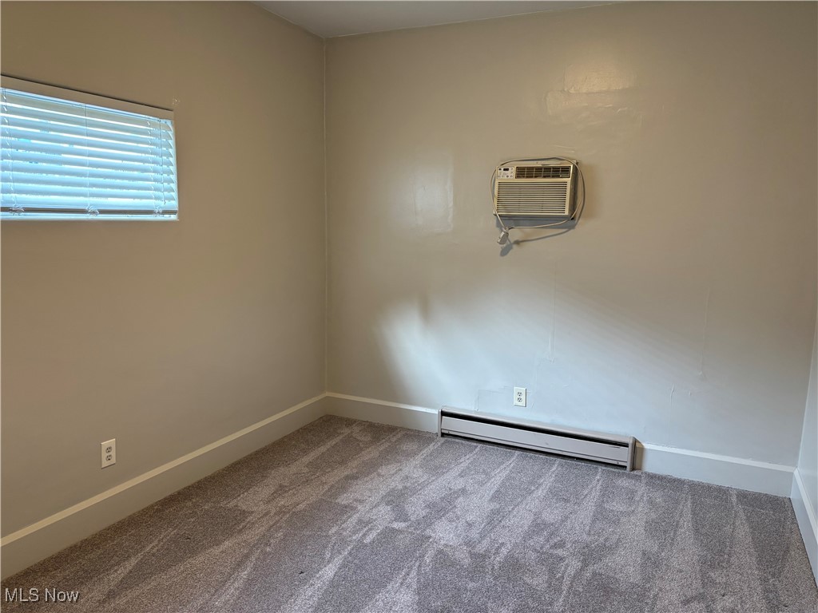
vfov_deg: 53.1
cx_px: 409
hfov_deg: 67.3
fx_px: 614
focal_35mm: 26
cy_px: 306
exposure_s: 1/60
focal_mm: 5.96
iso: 200
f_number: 1.6
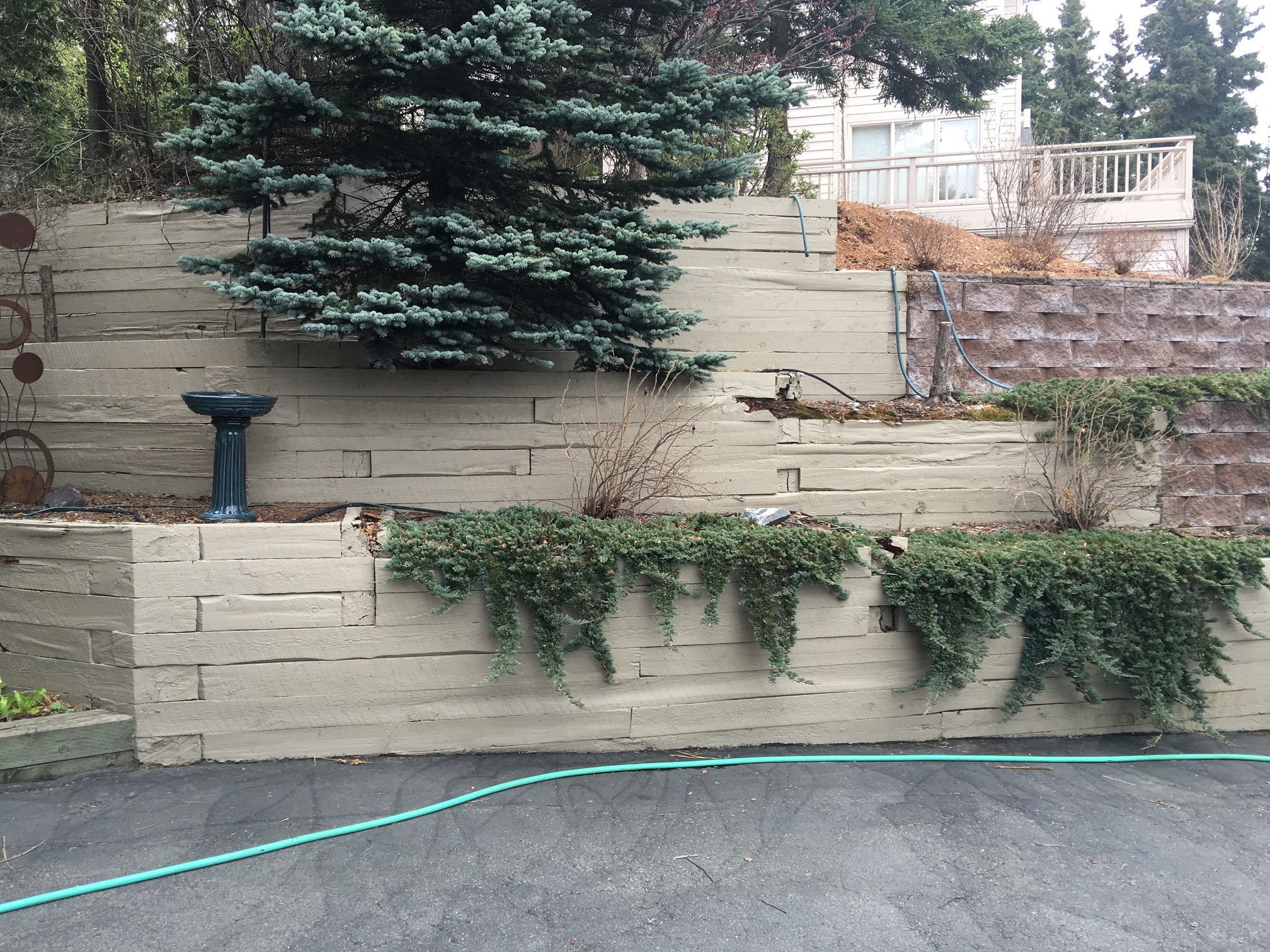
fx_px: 1064
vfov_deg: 48.2
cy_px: 476
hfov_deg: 61.7
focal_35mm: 29
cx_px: 635
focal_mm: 4.15
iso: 32
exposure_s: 1/120
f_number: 2.2
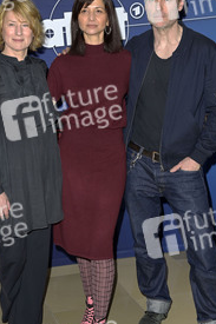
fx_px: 604
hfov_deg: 20.3
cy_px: 172
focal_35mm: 67
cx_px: 96
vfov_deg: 30.1
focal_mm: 46
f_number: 5.6
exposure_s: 1/250
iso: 640
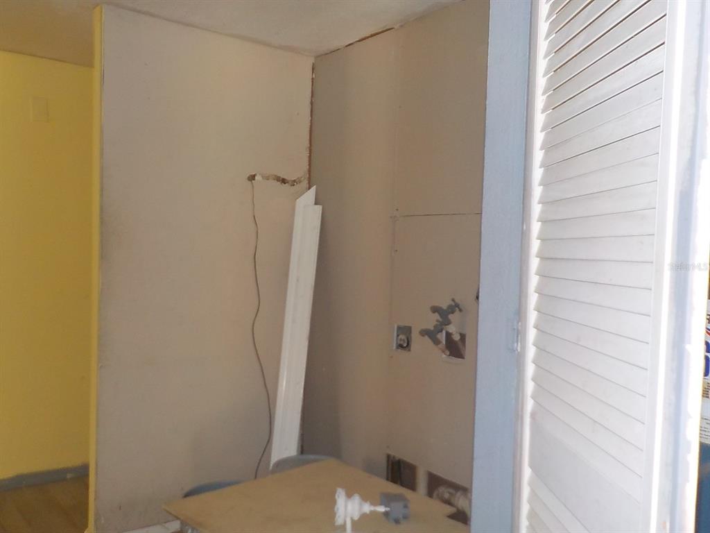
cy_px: 266
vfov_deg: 46.8
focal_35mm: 30
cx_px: 355
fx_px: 615
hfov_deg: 60.0
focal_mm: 4.1
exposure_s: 1/30
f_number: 3.3
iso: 200
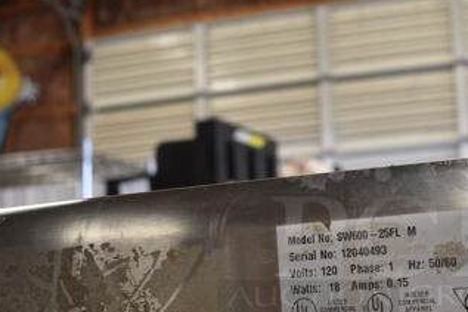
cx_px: 382
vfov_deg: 25.7
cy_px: 234
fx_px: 676
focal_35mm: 52
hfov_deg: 36.7
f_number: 5.6
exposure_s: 1/60
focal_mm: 18
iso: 640
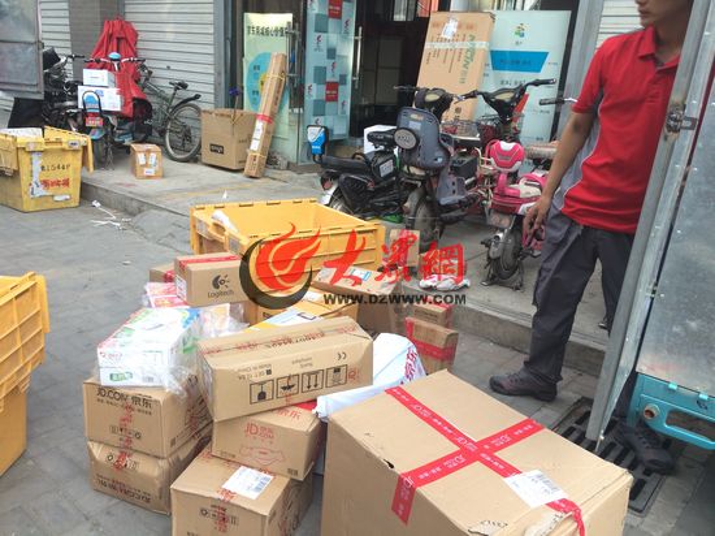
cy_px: 268
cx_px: 358
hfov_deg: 61.7
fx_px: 599
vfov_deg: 48.2
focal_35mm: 29
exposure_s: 1/183
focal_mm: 4.15
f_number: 2.2
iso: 32
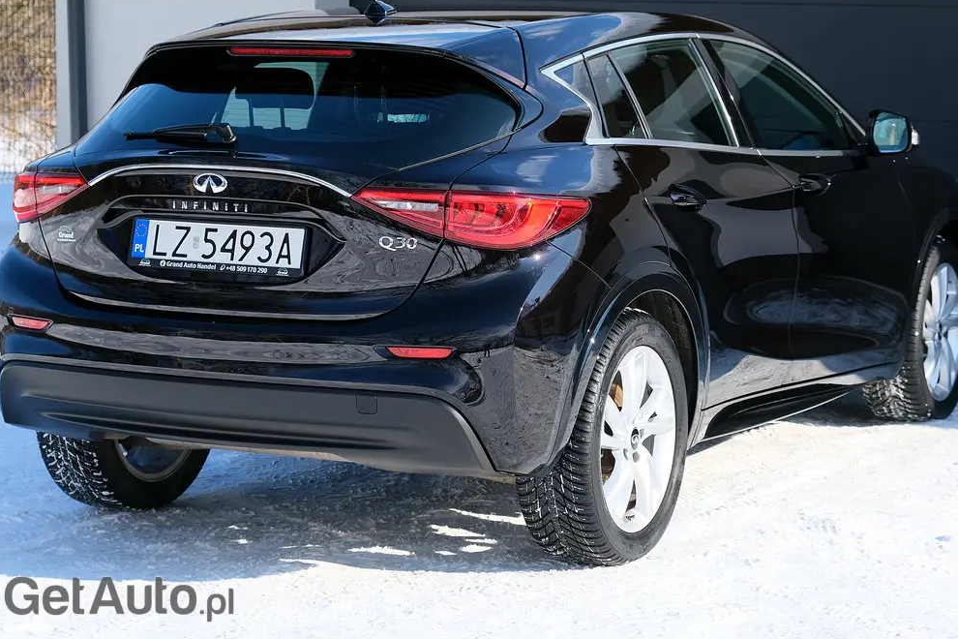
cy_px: 276
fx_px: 2528
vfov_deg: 14.4
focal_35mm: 95
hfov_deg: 21.5
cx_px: 484
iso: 320
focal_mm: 55
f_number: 5.6
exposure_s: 1/500
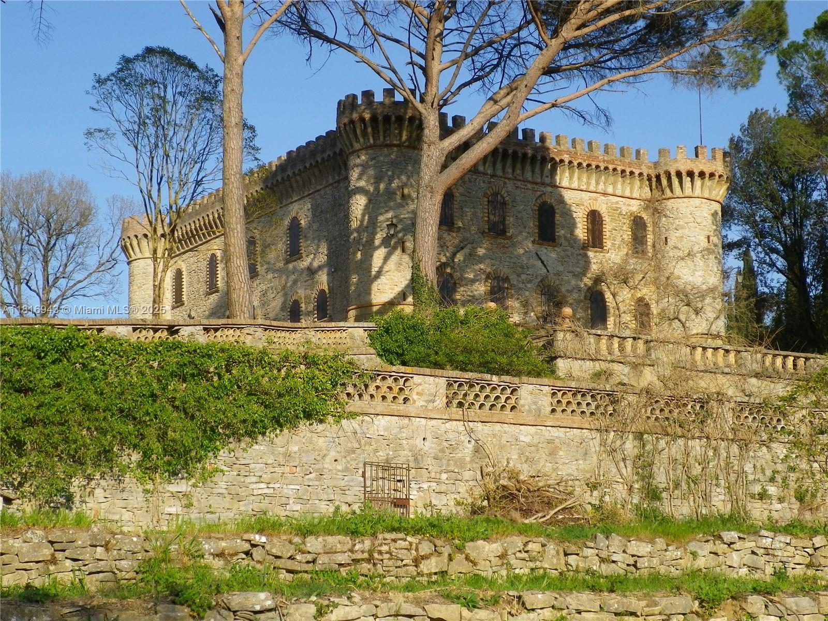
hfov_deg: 27.4
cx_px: 414
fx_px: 1698
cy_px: 310
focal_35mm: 71
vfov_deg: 20.7
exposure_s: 1/250
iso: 80
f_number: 5.9
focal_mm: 12.76
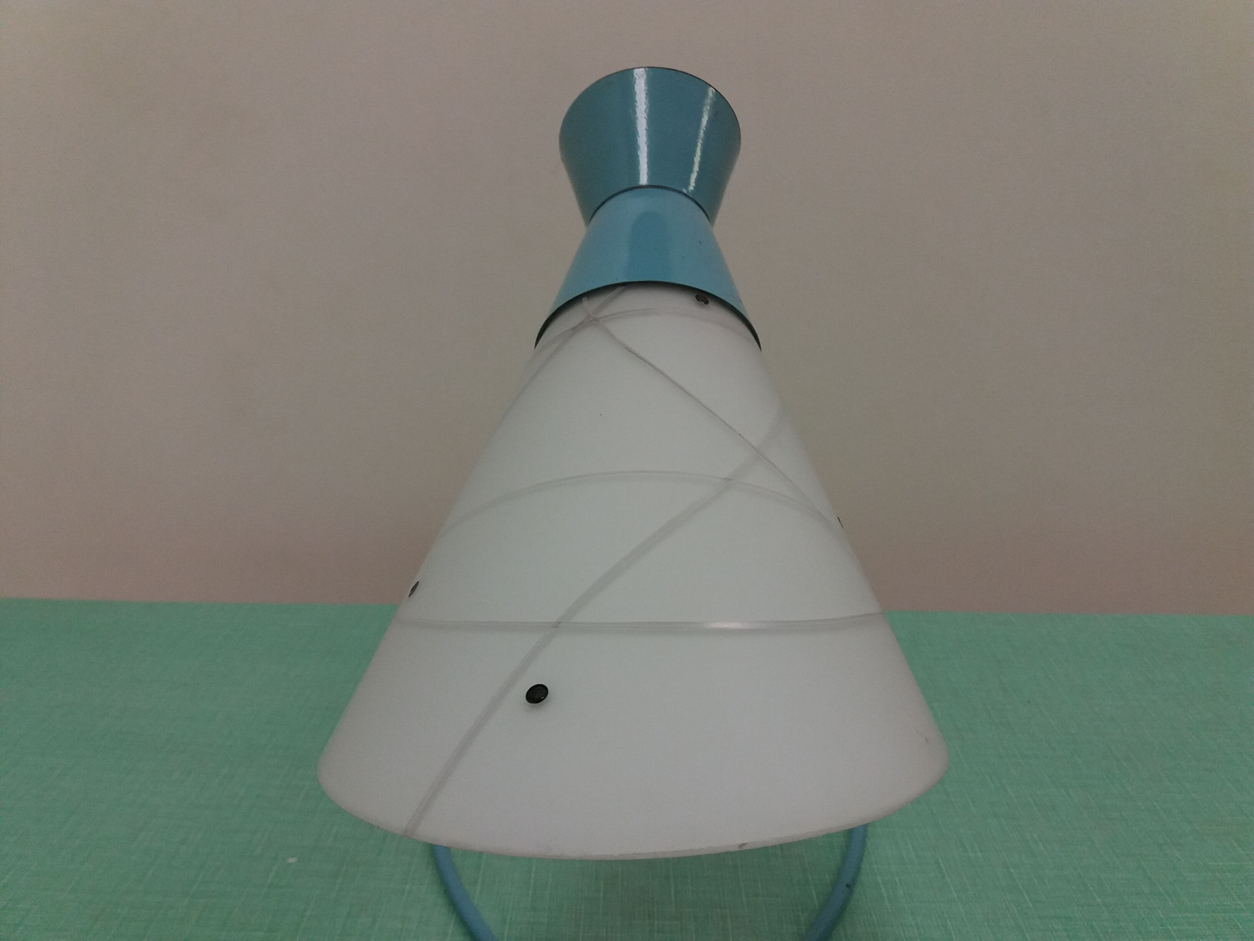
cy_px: 470
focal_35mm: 28
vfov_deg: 49.7
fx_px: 1014
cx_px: 627
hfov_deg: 63.4
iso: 125
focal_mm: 3.7
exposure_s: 1/100
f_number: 1.9
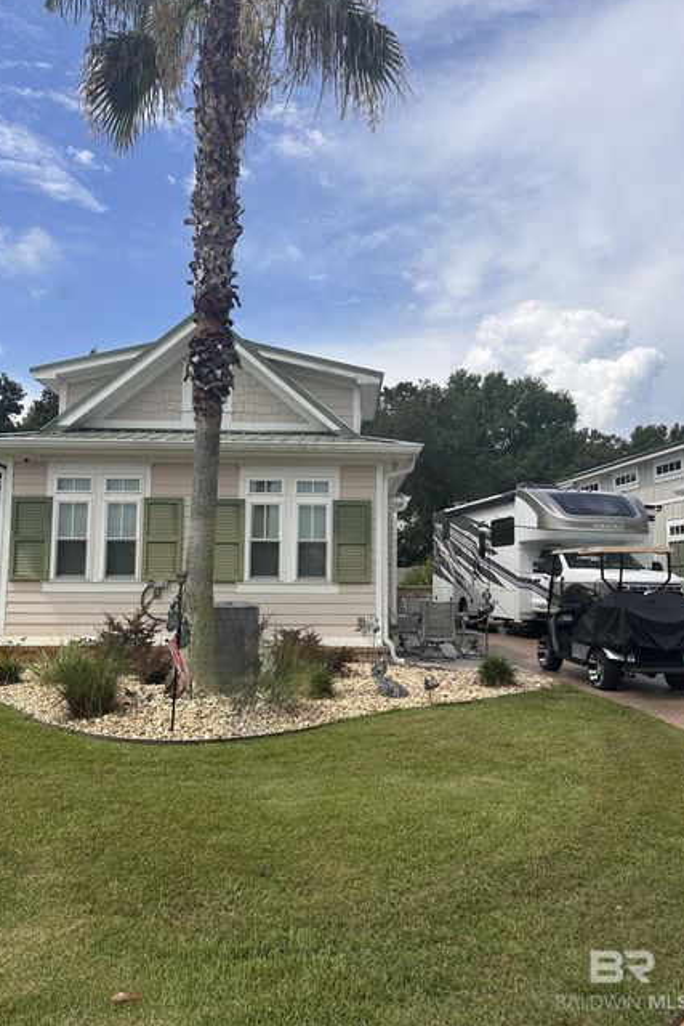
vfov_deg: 69.4
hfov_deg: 49.6
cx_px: 338
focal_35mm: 26
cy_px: 514
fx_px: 741
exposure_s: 1/7042
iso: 80
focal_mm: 6.86
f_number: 1.78
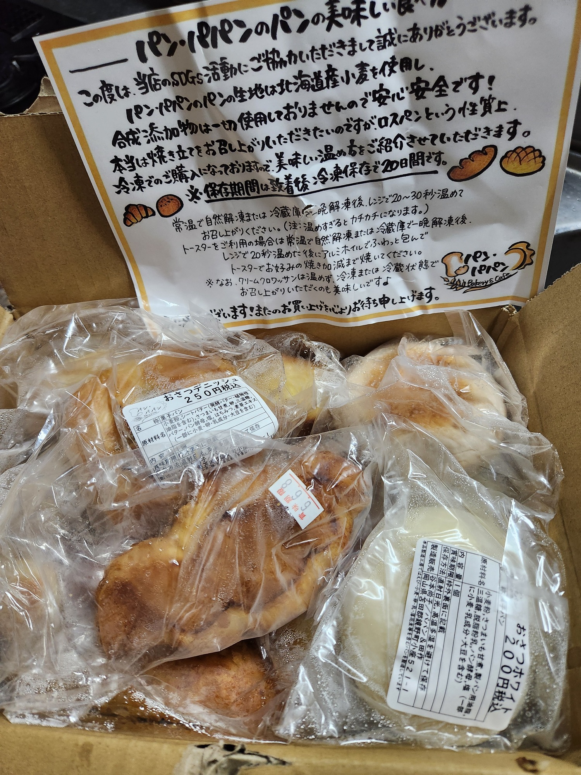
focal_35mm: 23
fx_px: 515
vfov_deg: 73.9
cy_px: 388
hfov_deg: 58.9
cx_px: 290
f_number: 1.8
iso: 400
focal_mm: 5.4
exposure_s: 1/120
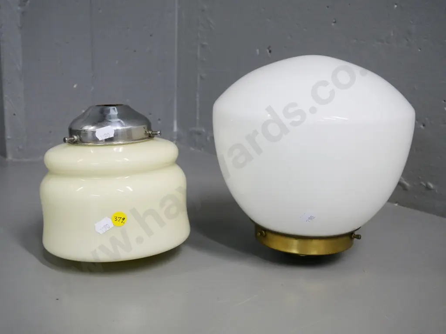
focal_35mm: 44
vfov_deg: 32.9
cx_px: 223
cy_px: 167
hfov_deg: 42.9
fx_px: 567
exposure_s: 1/125
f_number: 5
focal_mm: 22
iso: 3200
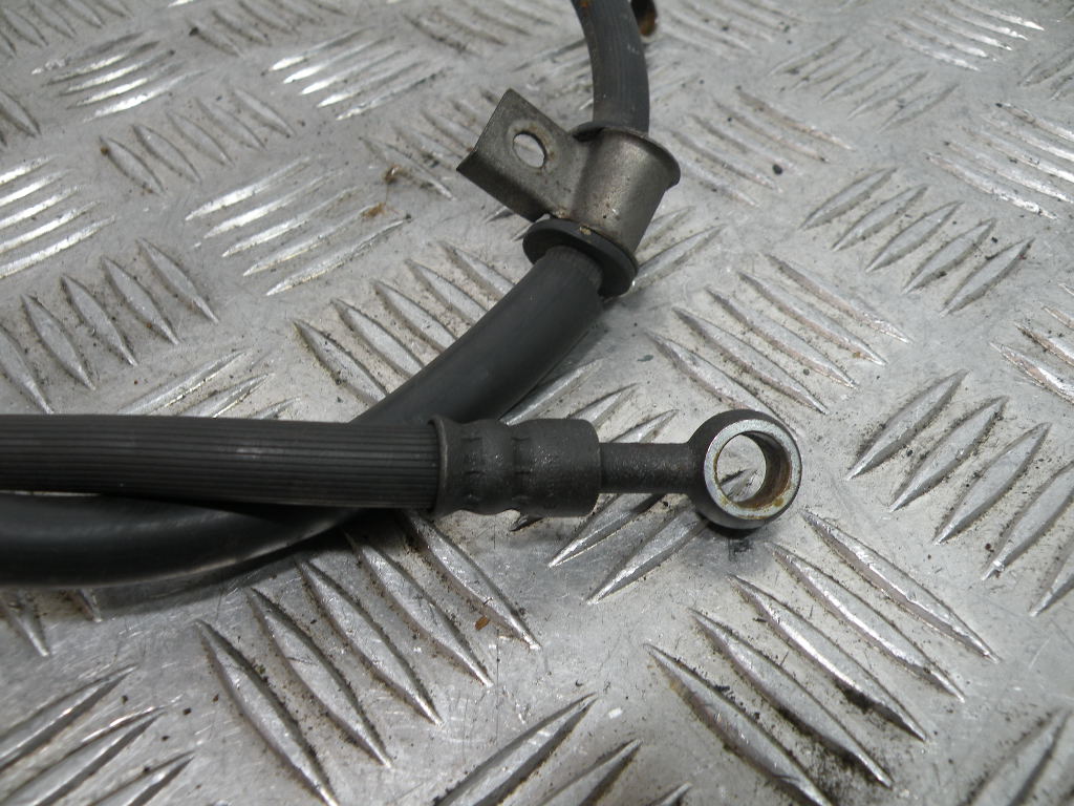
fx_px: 838
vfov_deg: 51.4
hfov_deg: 65.3
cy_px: 403
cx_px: 537
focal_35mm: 27
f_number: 3.2
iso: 64
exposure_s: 1/57.7
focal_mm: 4.7
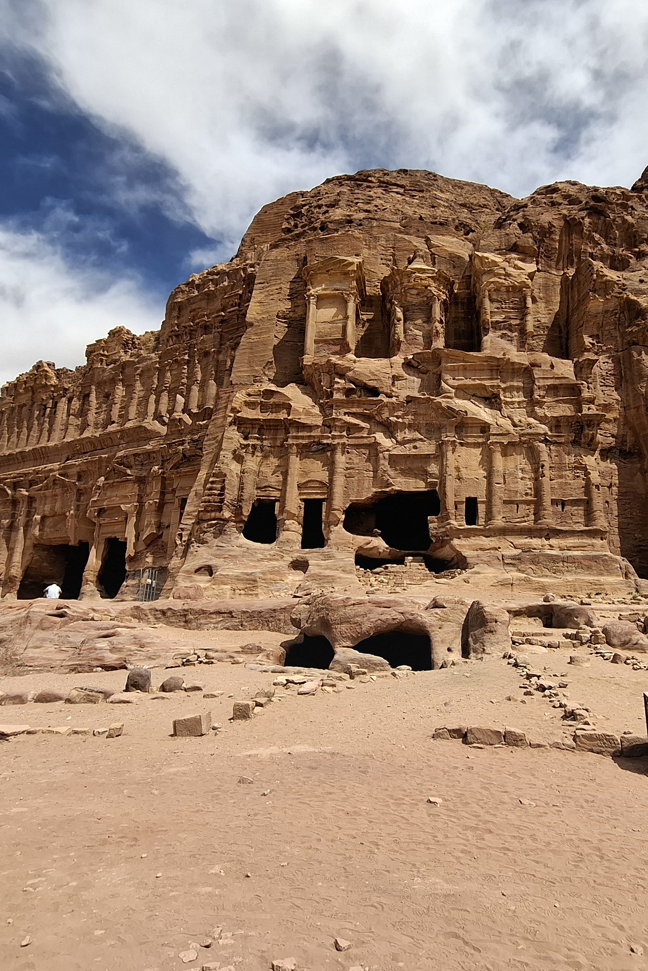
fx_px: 513
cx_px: 376
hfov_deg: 64.2
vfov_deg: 86.9
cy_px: 501
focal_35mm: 19
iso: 40
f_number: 2.2
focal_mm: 1.74
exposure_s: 1/1252
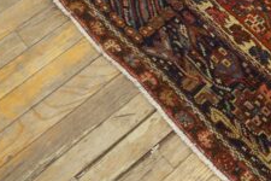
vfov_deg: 18.0
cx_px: 326
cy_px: -32
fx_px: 542
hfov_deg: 25.2
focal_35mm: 72
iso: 1600
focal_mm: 18
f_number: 4
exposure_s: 1/60
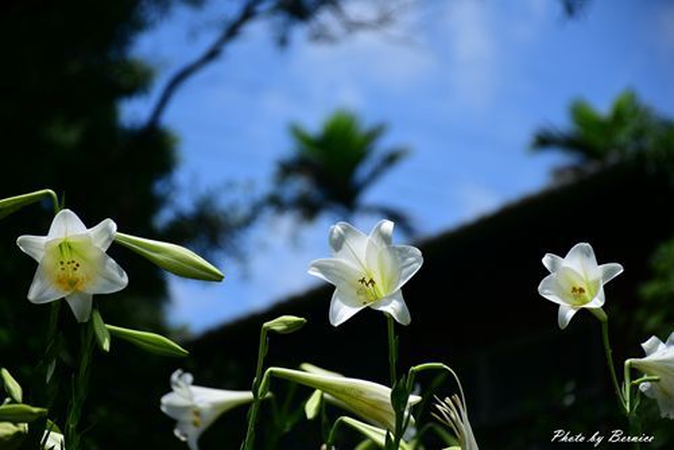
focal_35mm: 174
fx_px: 3259
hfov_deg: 11.8
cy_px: 225
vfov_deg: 7.9
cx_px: 337
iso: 100
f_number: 5.6
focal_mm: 116
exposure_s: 1/800
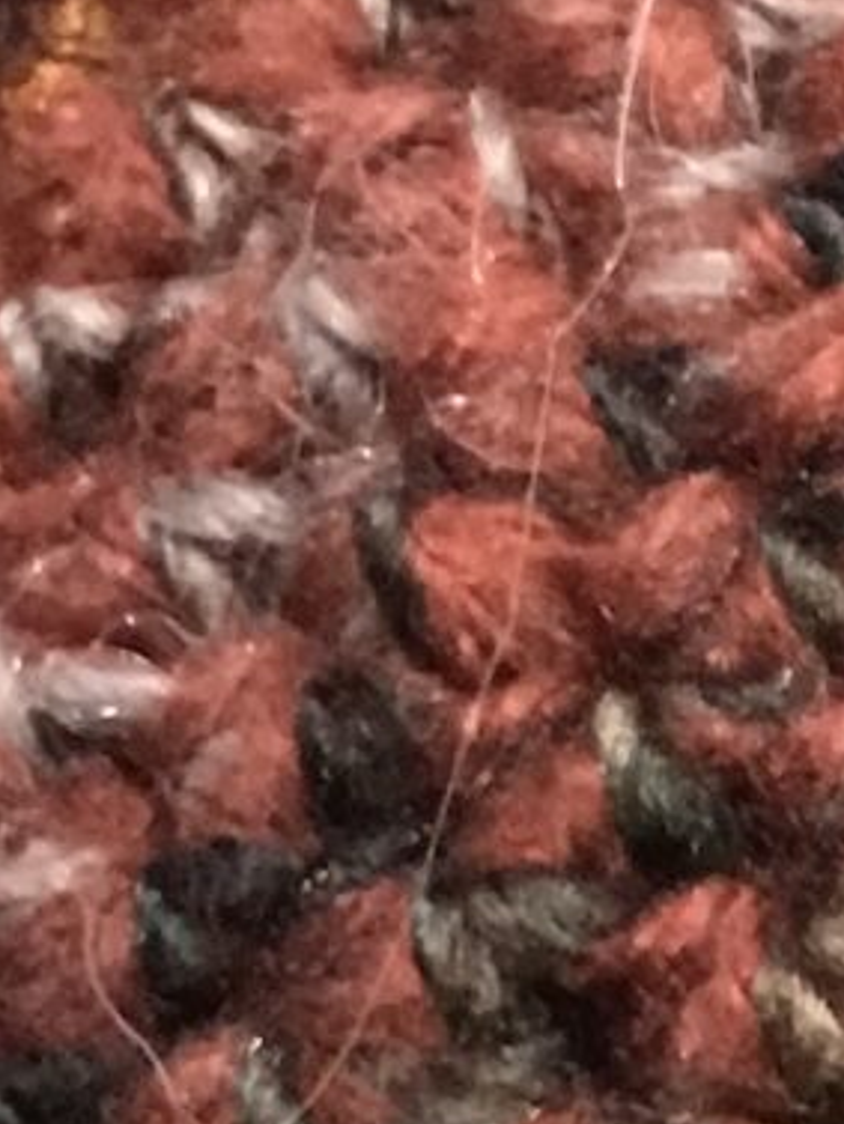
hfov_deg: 7.3
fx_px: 6173
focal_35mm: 190
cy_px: 1968
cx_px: 2094
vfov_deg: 9.9
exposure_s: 1/4
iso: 160
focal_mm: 3.99
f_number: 1.8
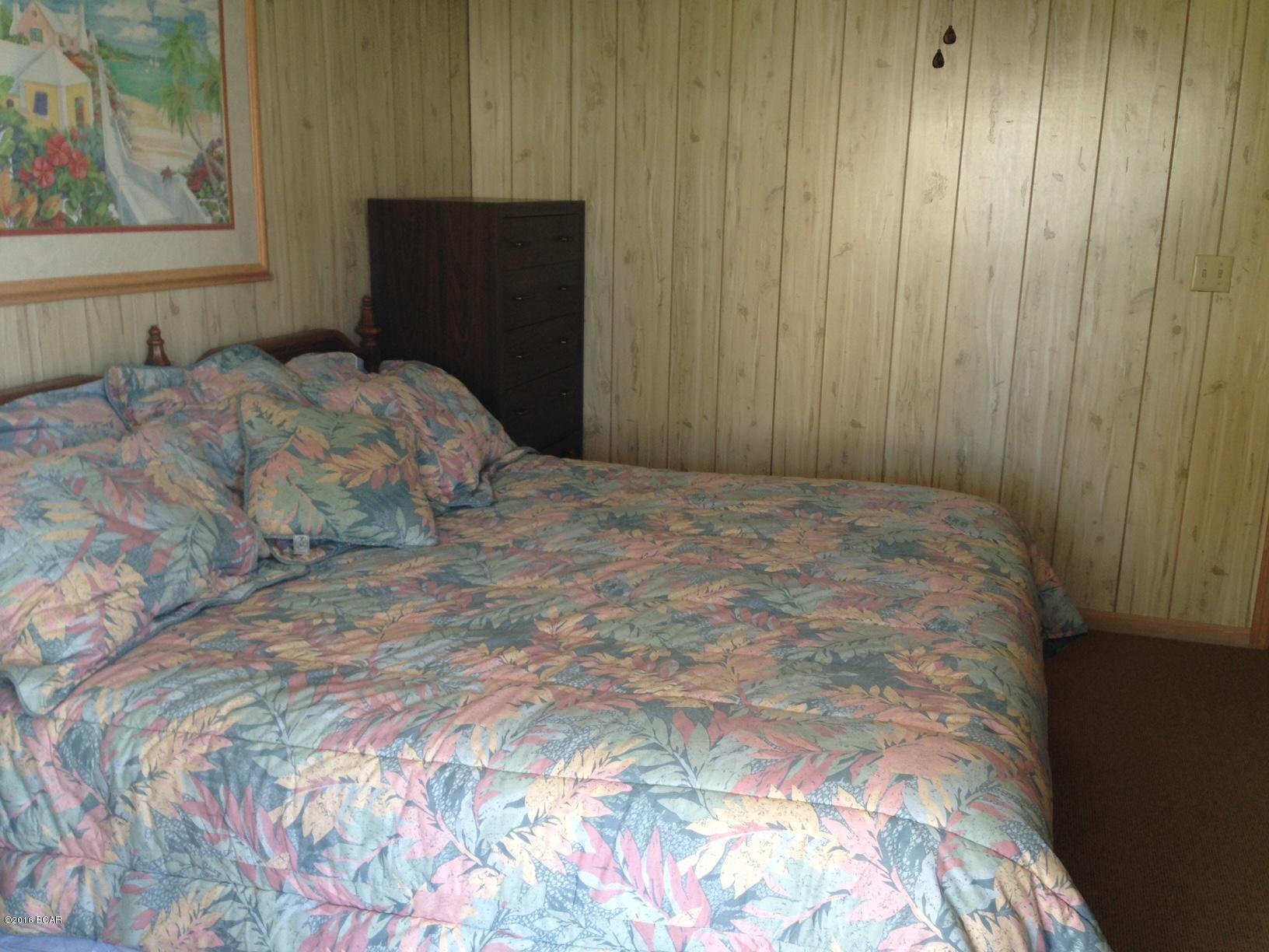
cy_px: 476
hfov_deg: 55.4
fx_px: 1210
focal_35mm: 33
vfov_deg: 42.9
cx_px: 634
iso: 50
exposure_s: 1/30
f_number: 2.4
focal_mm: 4.12
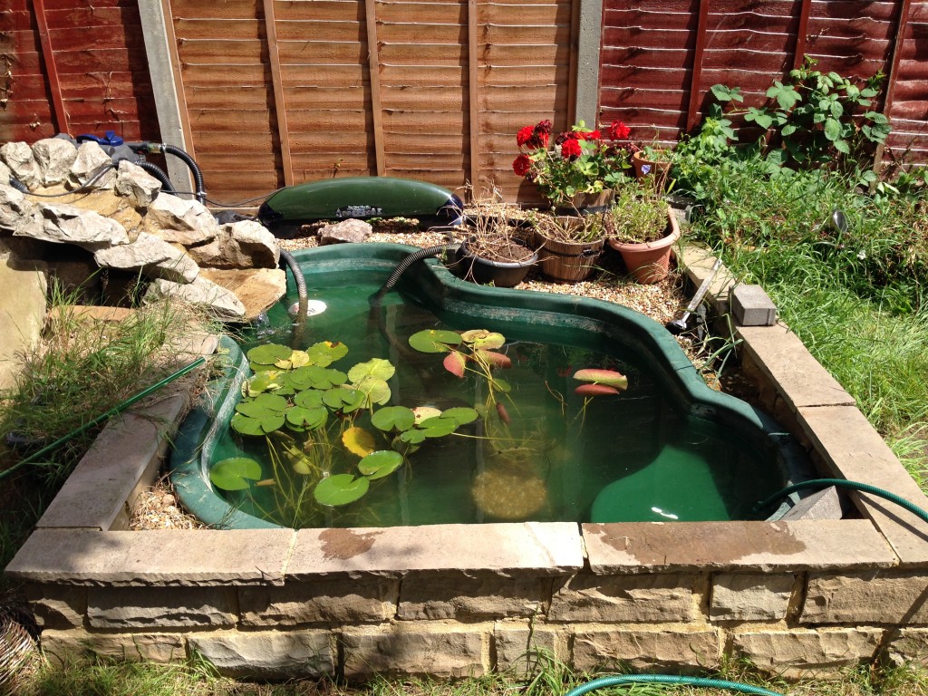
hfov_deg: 55.4
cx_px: 464
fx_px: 885
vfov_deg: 42.9
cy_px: 348
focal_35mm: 33
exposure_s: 1/968
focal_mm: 4.12
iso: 50
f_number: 2.4
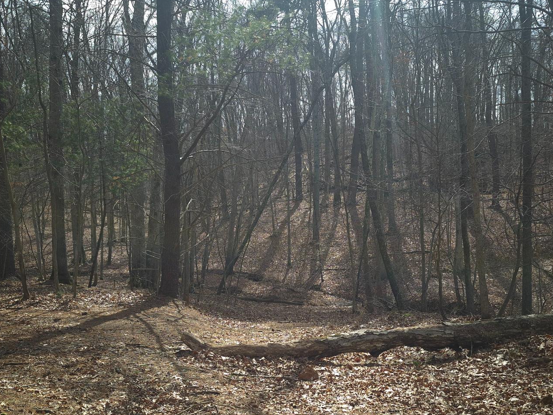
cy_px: 279
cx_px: 272
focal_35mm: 37
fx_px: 591
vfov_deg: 38.2
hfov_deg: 50.1
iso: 25
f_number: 1.8
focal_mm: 5.4
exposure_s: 1/455
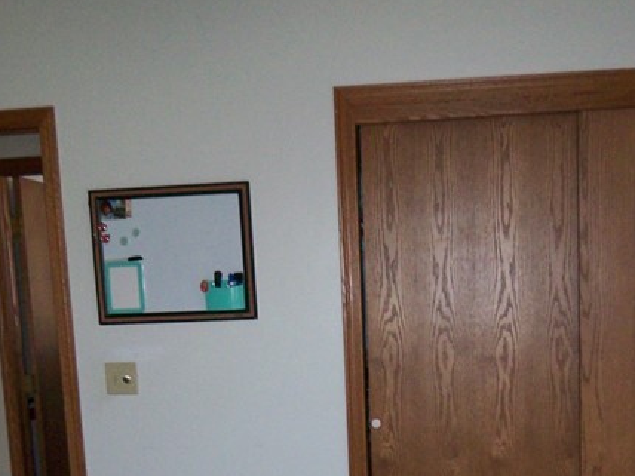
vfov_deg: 25.5
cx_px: 355
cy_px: 457
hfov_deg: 34.9
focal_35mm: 55
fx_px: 1009
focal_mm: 3.8
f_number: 2.8
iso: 125
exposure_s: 1/30
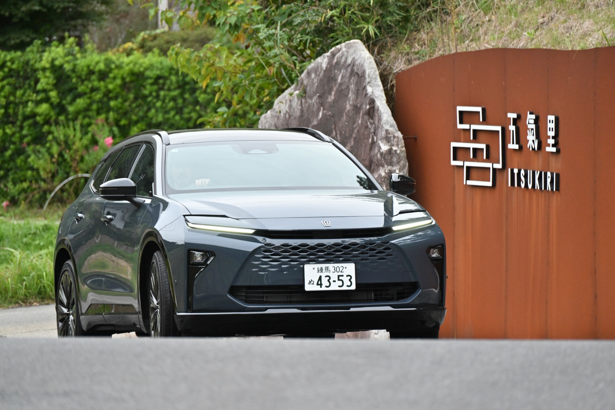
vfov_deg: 3.8
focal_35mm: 360
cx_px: 308
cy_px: 205
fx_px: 6150
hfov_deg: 5.7
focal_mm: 360
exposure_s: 1/200
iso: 2800
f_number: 8
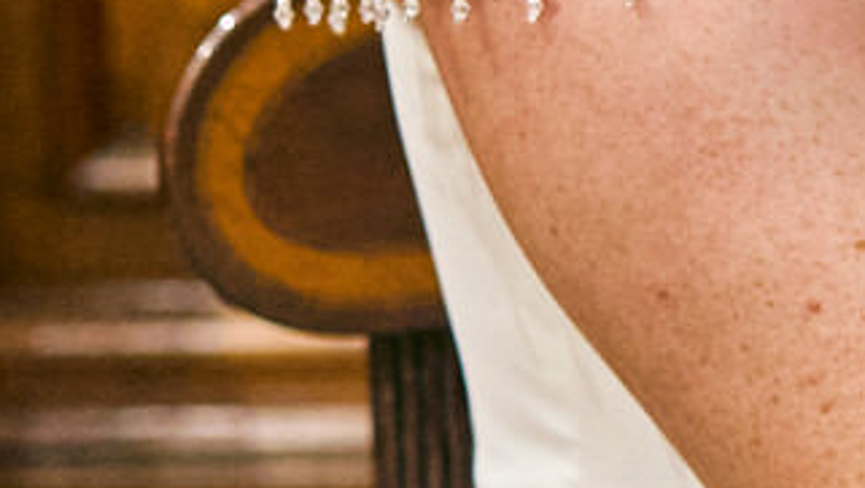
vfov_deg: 3.4
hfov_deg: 5.6
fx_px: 8239
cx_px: 2692
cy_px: -228
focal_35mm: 359
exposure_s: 1/125
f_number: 3.5
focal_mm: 55
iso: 2500
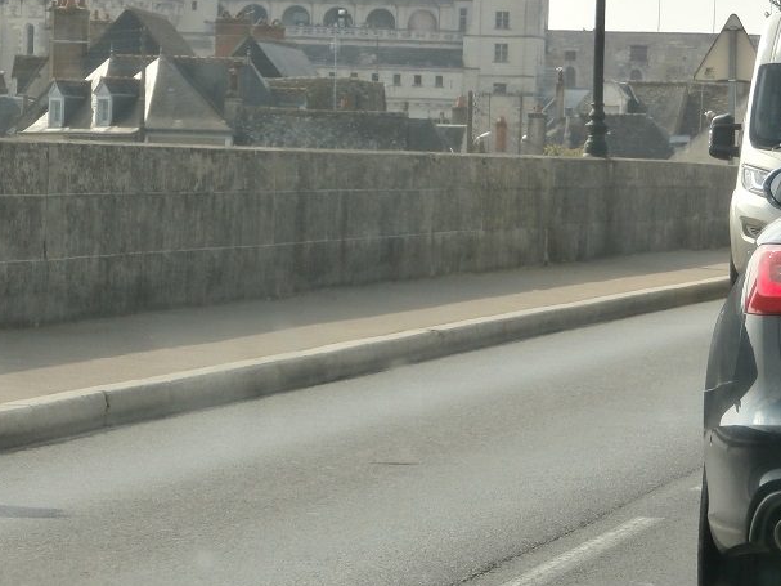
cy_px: 231
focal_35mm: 231
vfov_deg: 6.4
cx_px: 337
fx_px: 5211
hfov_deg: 8.6
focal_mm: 24.17
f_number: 5.7
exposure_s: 1/400
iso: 100
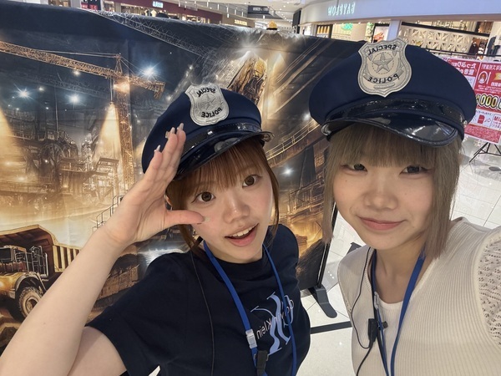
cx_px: 250
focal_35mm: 23
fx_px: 333
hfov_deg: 73.9
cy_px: 188
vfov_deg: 58.9
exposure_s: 1/54
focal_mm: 2.69
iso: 100
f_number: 1.9
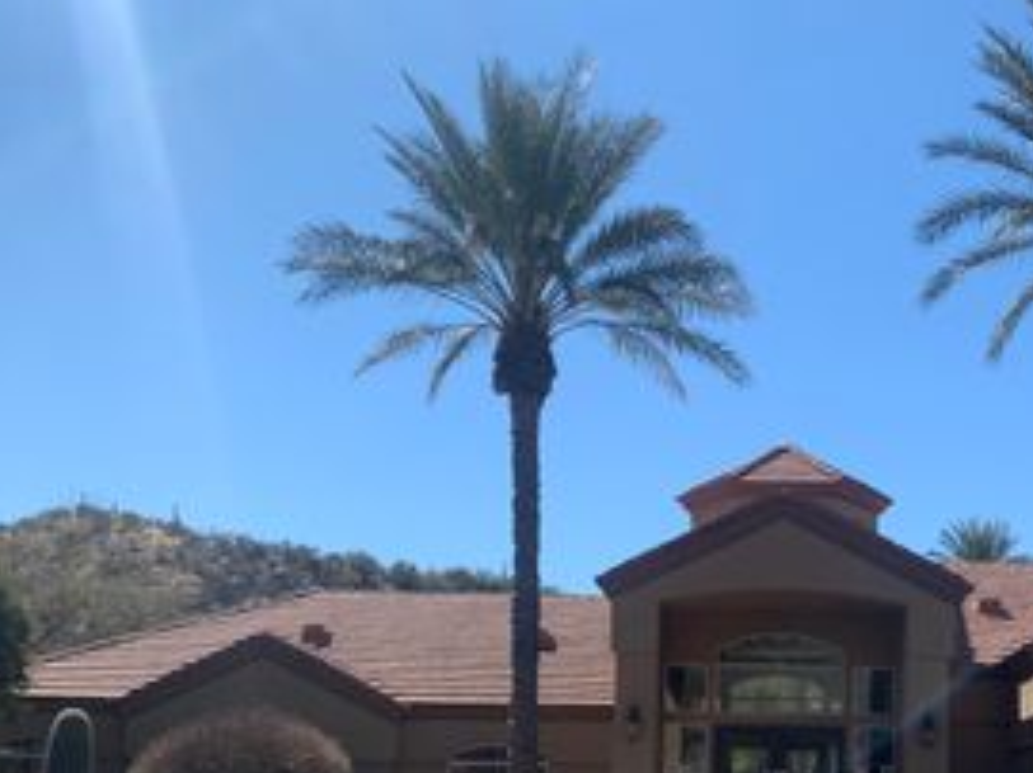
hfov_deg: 38.8
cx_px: 759
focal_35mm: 48
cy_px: 649
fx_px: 1432
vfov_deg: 29.4
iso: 25
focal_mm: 4.25
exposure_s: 1/2309
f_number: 1.8
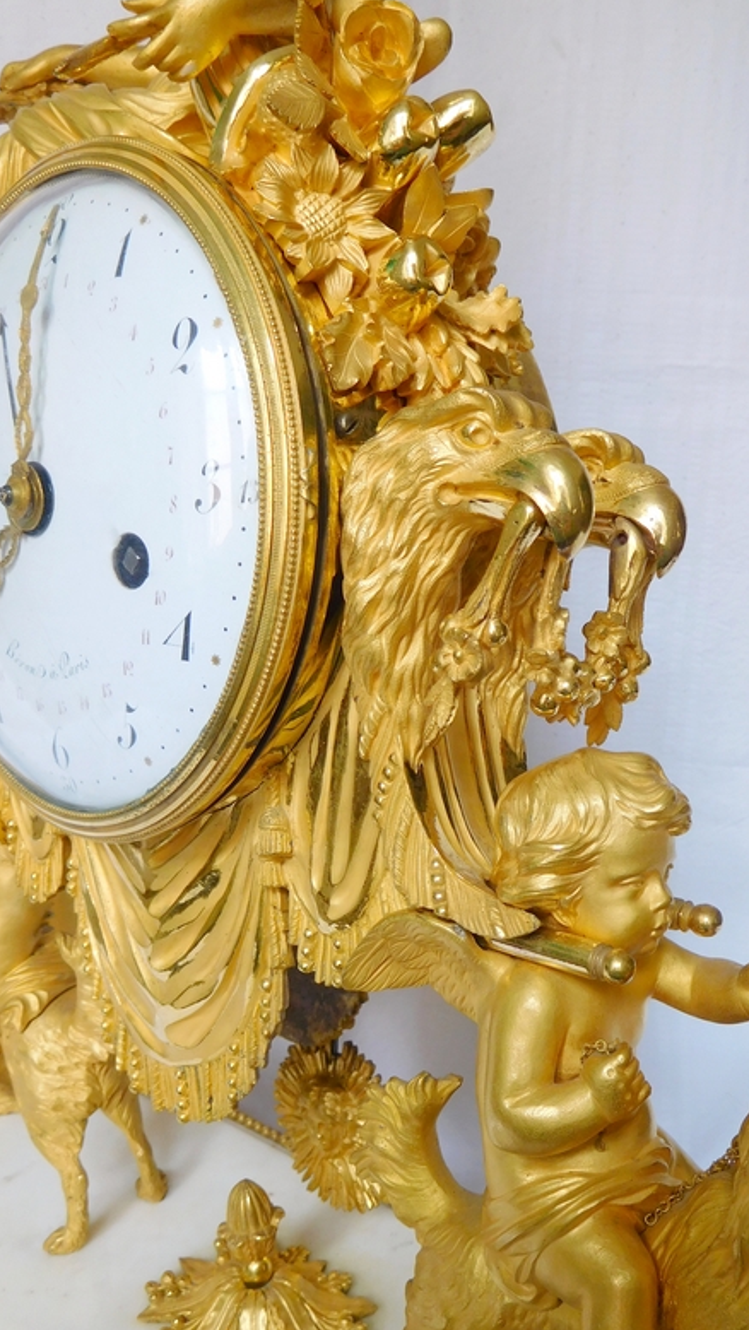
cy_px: 680
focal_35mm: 28
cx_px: 492
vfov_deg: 67.9
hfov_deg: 41.1
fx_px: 988
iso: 125
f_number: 3.4
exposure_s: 1/50
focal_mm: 4.5
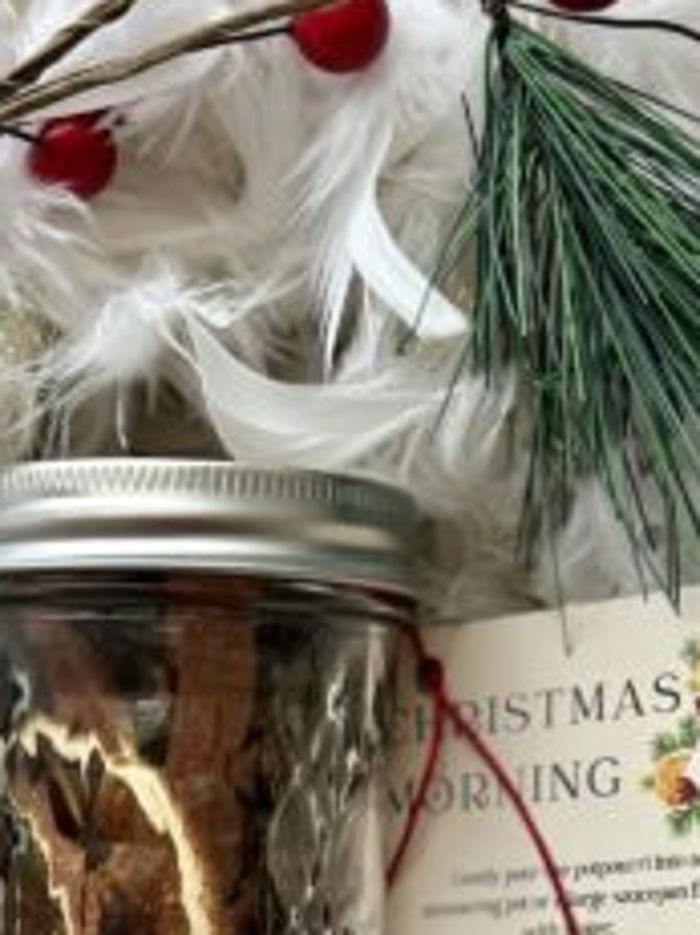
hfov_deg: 14.2
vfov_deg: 18.6
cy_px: 862
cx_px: 314
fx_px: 2807
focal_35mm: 104
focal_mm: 6.86
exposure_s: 1/121
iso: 125
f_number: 1.78
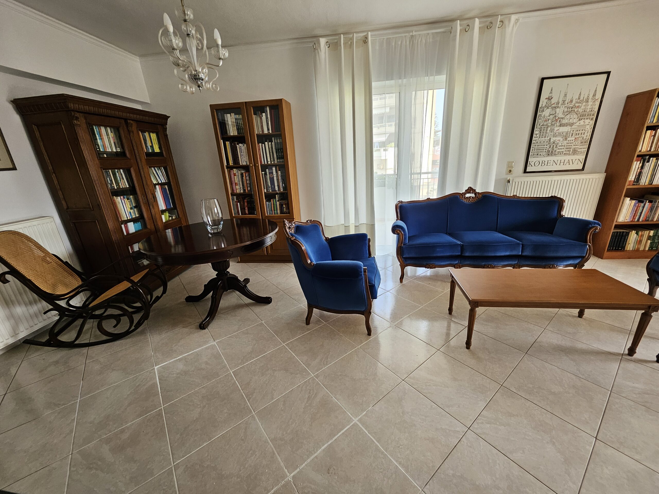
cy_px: 247
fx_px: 247
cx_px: 330
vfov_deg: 89.9
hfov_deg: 106.2
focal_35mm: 13
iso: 50
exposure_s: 1/50
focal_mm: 1.74
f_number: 2.2
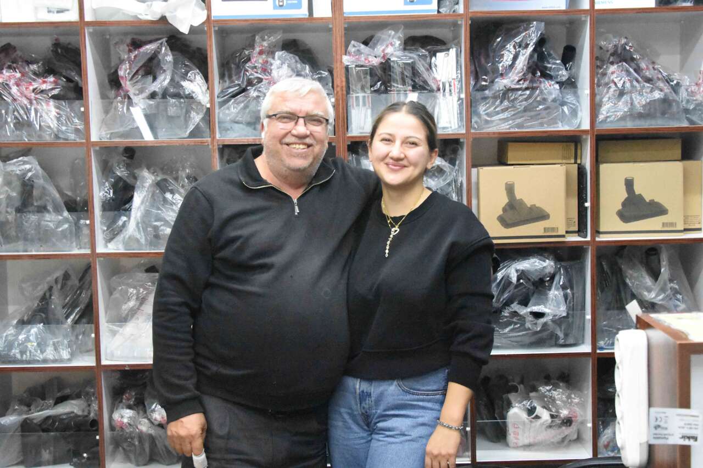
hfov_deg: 33.4
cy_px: 234
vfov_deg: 22.6
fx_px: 1171
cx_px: 352
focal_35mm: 60
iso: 18000
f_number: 5.6
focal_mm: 40
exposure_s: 1/320
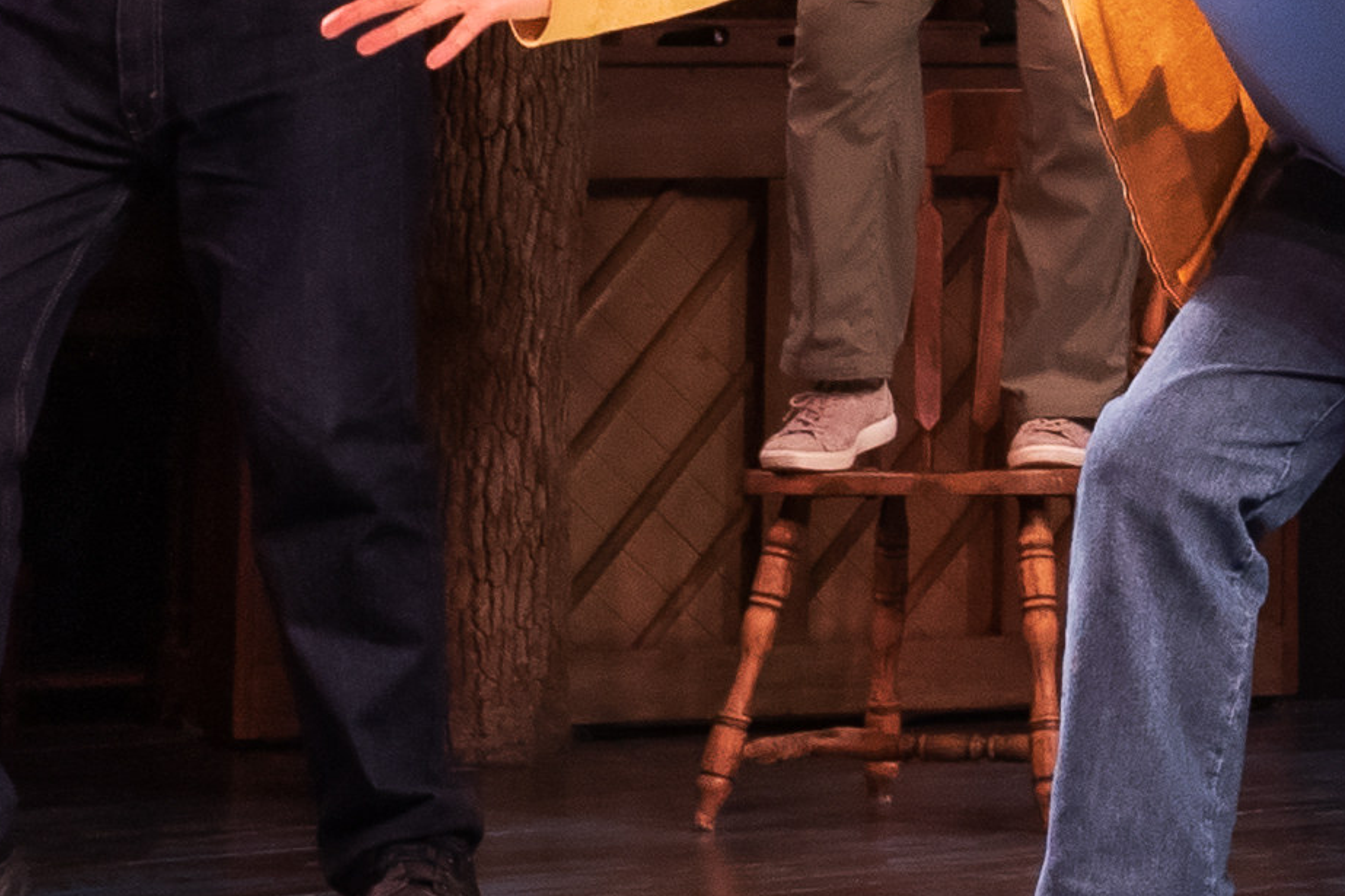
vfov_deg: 6.9
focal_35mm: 195
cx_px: 3126
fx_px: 7284
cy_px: -661
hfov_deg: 9.5
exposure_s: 1/320
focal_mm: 30
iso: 2000
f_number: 7.1
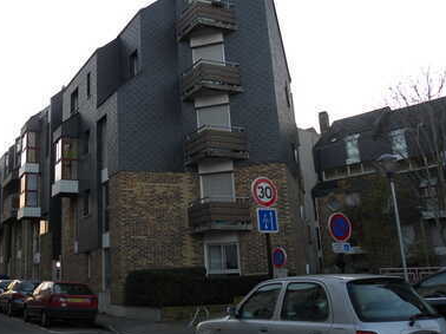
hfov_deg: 42.9
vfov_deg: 33.4
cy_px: 125
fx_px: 554
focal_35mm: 43
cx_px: 126
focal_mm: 5.2
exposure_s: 1/92.3
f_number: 3.2
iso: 64
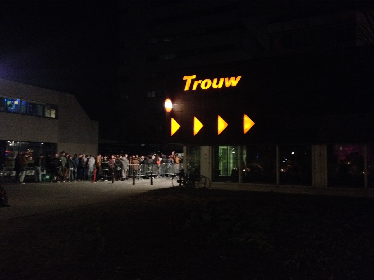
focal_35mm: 35
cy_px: 140
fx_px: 378
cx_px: 187
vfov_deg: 40.7
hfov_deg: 52.6
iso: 800
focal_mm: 4.28
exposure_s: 1/15
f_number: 2.4
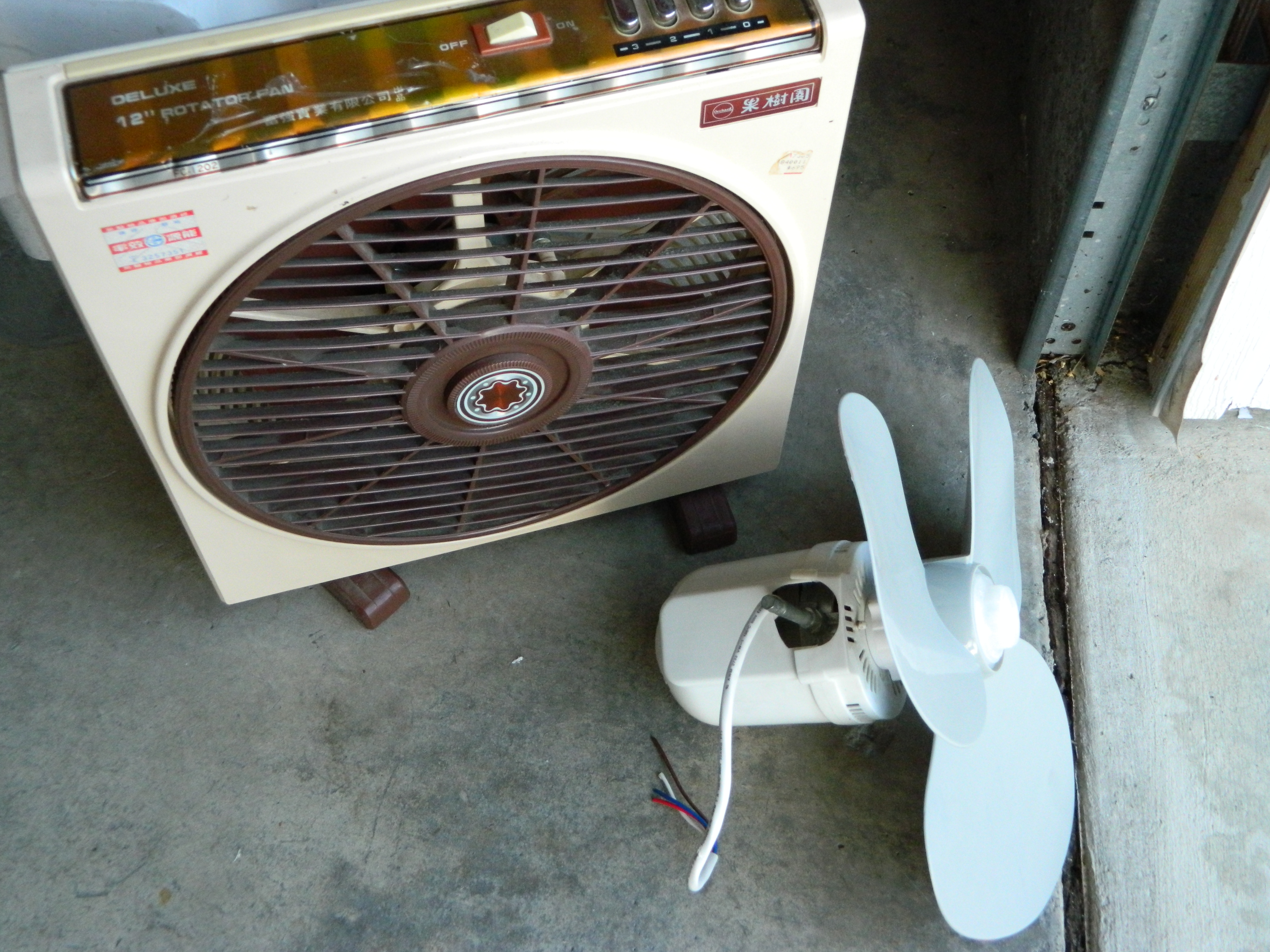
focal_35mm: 41
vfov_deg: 35.1
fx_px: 1504
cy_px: 476
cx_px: 635
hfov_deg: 45.8
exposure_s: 1/100
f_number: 3.5
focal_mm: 7.3
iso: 400
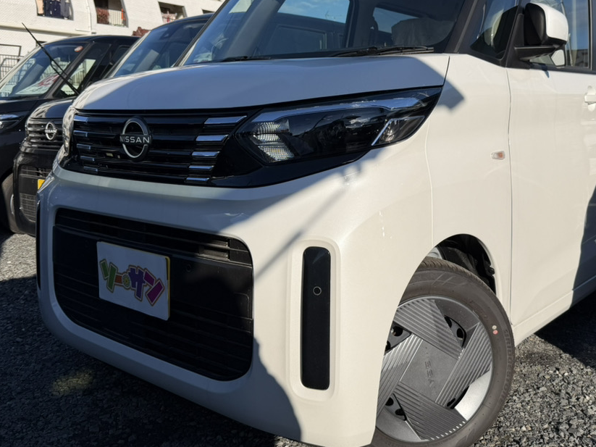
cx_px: 339
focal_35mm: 35
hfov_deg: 52.5
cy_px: 177
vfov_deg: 40.5
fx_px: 603
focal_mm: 6.76
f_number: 1.78
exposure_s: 1/7353
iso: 80
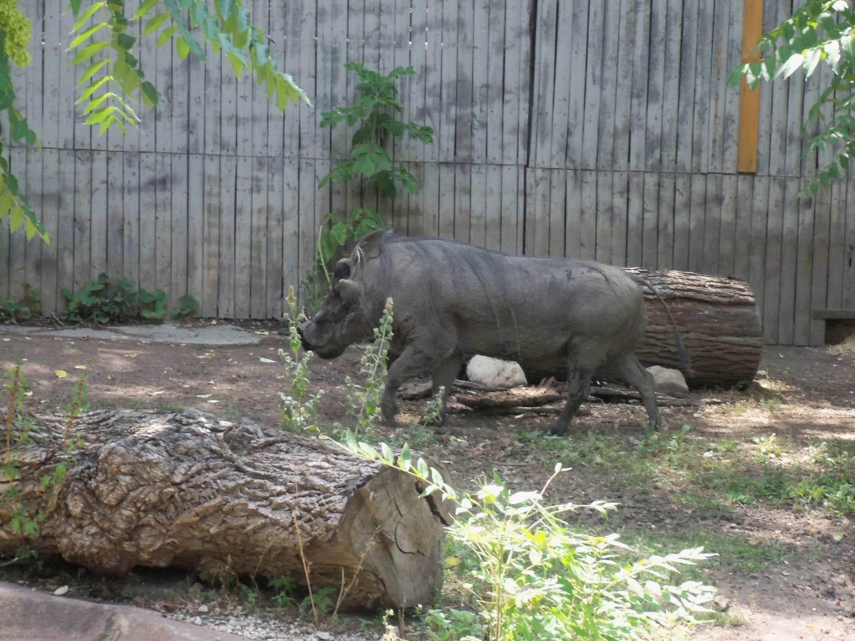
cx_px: 428
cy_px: 320
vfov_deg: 10.6
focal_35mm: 140
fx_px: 3458
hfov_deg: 14.1
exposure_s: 1/160
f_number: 5.7
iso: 250
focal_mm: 25.3
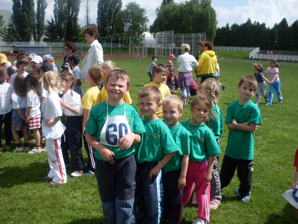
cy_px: 112
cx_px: 149
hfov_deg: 49.0
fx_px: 327
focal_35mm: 38
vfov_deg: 37.7
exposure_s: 1/180
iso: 80
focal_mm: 6.3
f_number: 8.4
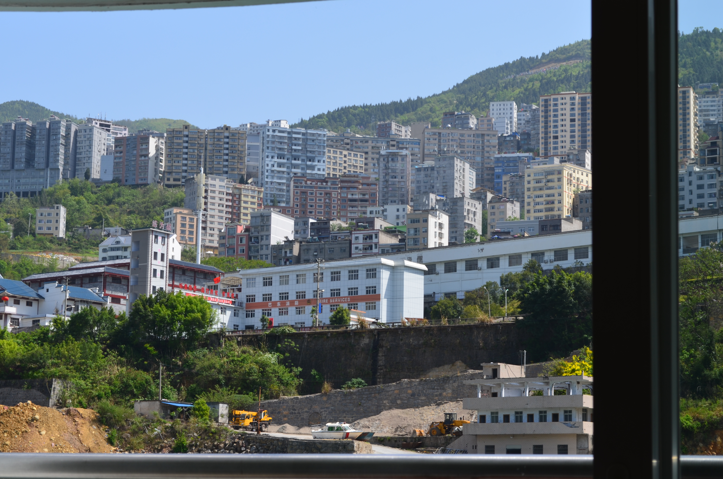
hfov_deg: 24.7
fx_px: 1653
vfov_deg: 16.5
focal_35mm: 82
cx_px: 362
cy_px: 240
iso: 110
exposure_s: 1/125
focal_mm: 55
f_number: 11
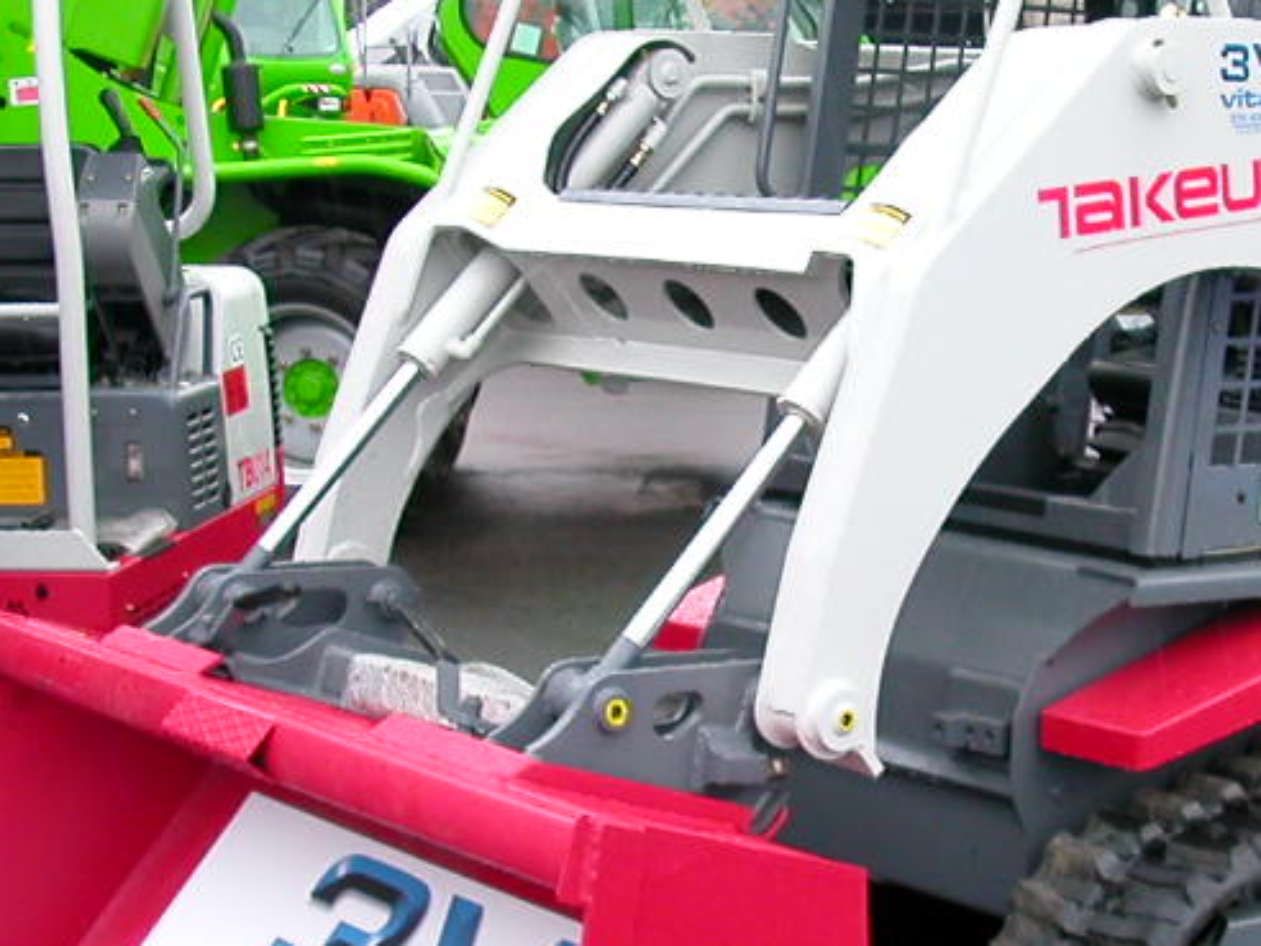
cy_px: 587
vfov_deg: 19.1
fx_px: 2805
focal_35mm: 77
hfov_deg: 25.1
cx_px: 941
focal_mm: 5.6
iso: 100
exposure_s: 1/122
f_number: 2.7
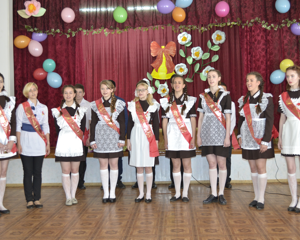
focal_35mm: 48
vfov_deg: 31.4
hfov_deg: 38.8
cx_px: 145
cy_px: 119
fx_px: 426
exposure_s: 1/30
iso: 800
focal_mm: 28
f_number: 4.5
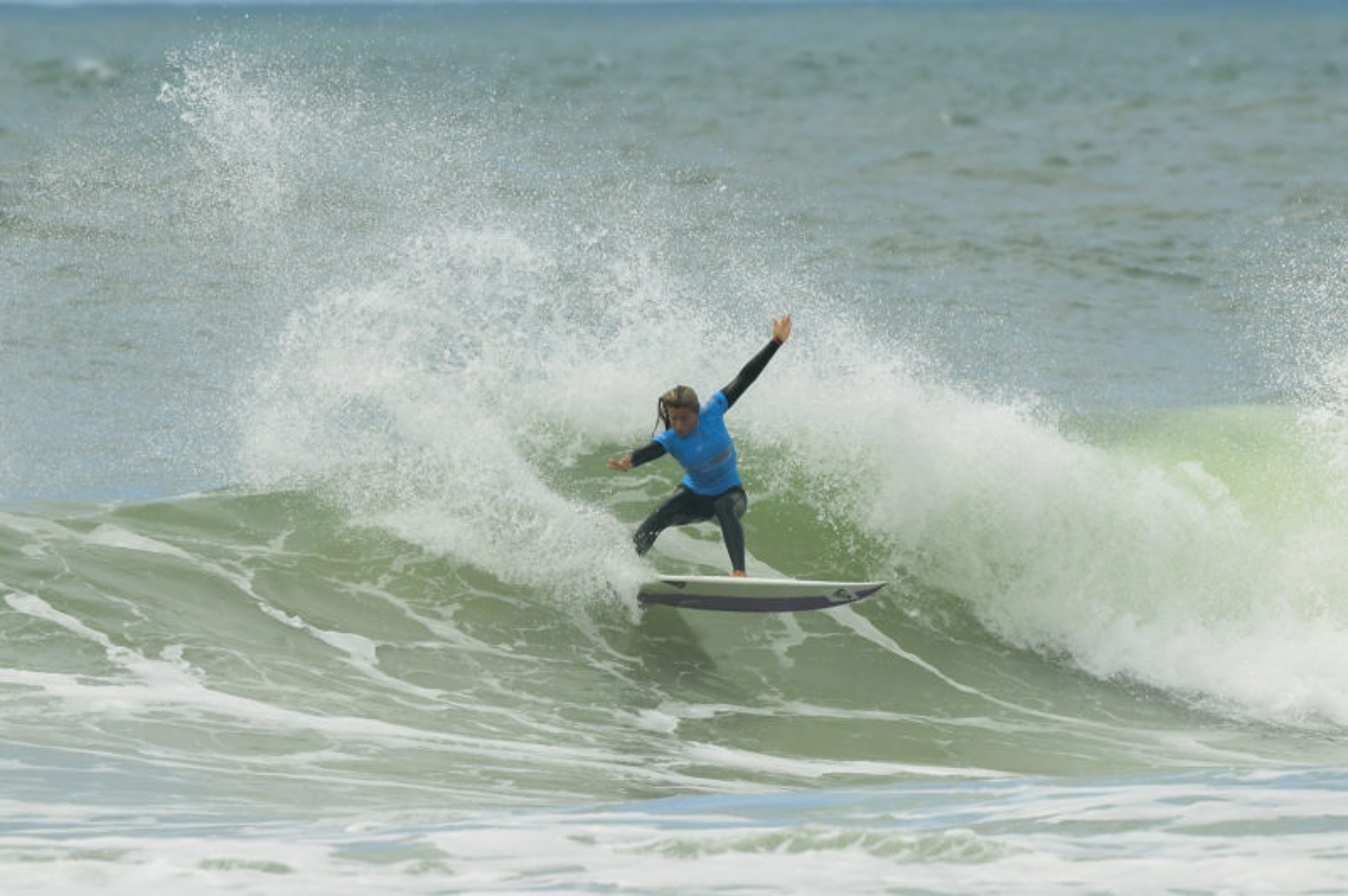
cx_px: 674
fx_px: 28060
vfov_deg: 1.8
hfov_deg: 2.8
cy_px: 448
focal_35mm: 750
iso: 500
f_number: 8
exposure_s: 1/2000
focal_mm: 500
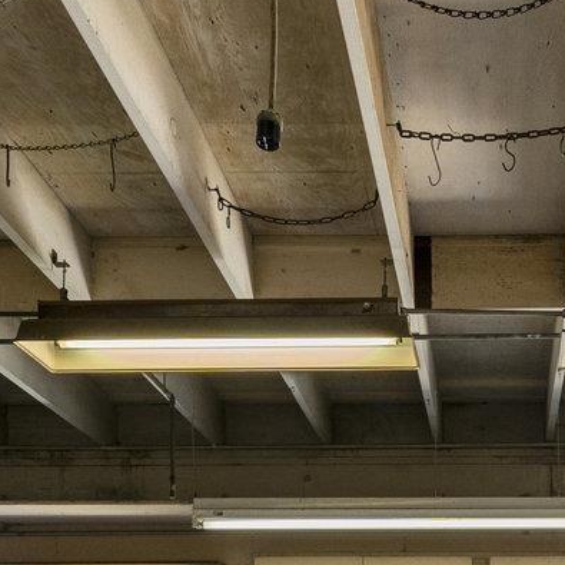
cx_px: 489
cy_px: 729
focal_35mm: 56
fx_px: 1034
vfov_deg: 26.2
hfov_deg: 29.5
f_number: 8
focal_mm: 13
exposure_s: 1/50
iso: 640
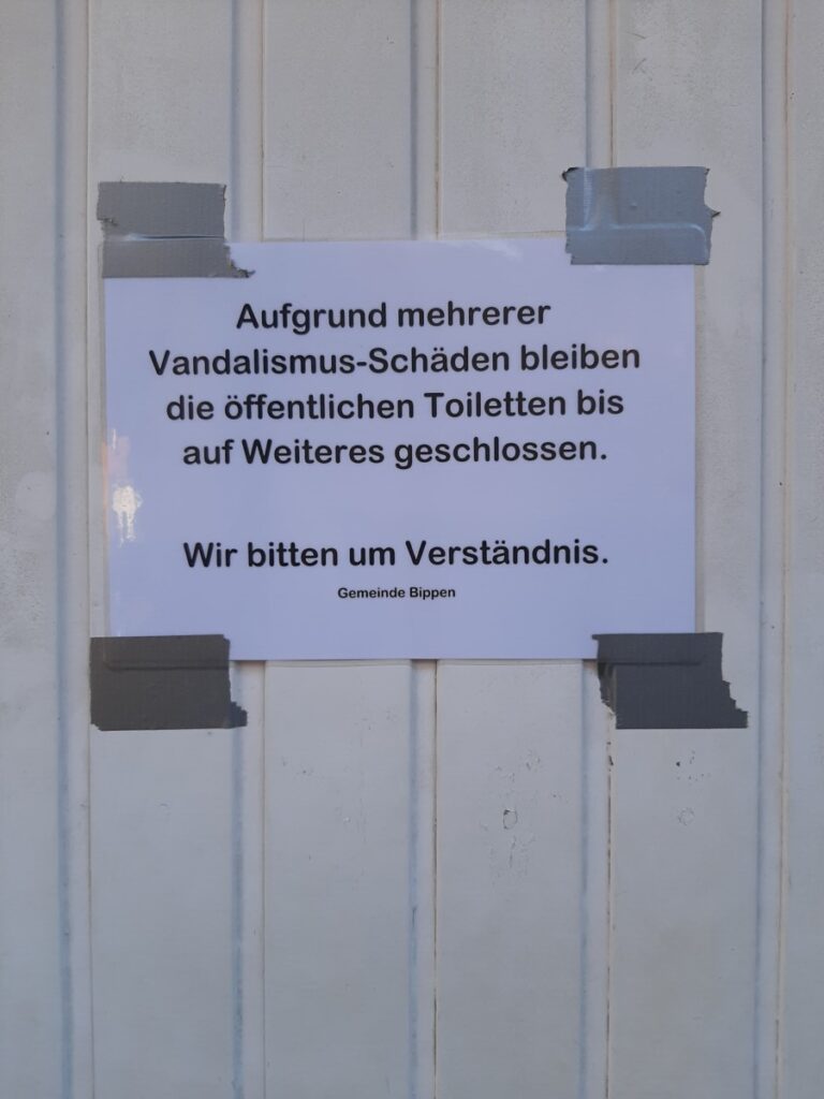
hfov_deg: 53.1
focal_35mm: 26
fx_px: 825
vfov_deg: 67.3
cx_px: 412
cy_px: 550
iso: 40
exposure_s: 1/188
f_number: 1.7
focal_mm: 3.93
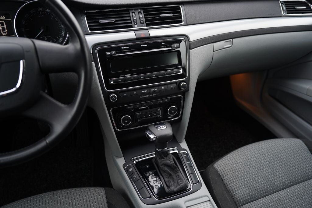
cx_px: 156
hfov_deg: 63.7
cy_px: 104
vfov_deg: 45.0
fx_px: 251
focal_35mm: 29
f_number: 2.8
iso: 200
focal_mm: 29
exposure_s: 1/30
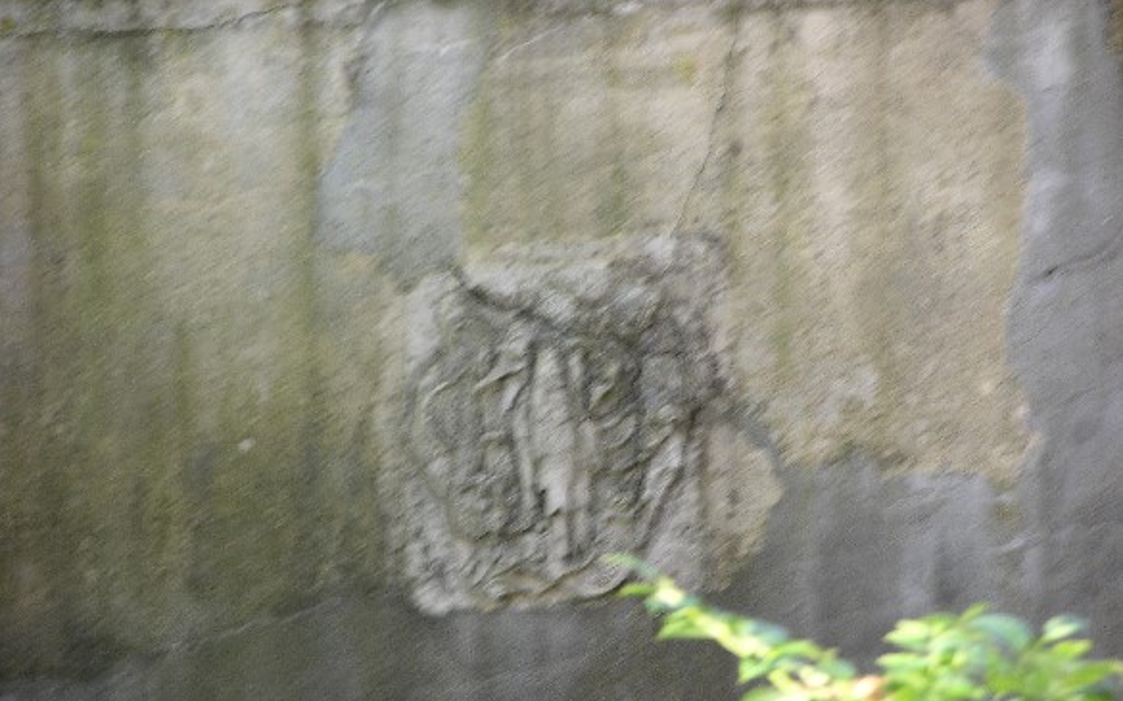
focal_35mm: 298
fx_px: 9116
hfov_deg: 7.0
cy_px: 399
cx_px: 562
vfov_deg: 4.4
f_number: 4.2
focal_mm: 71.2
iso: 50
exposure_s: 1/16.8
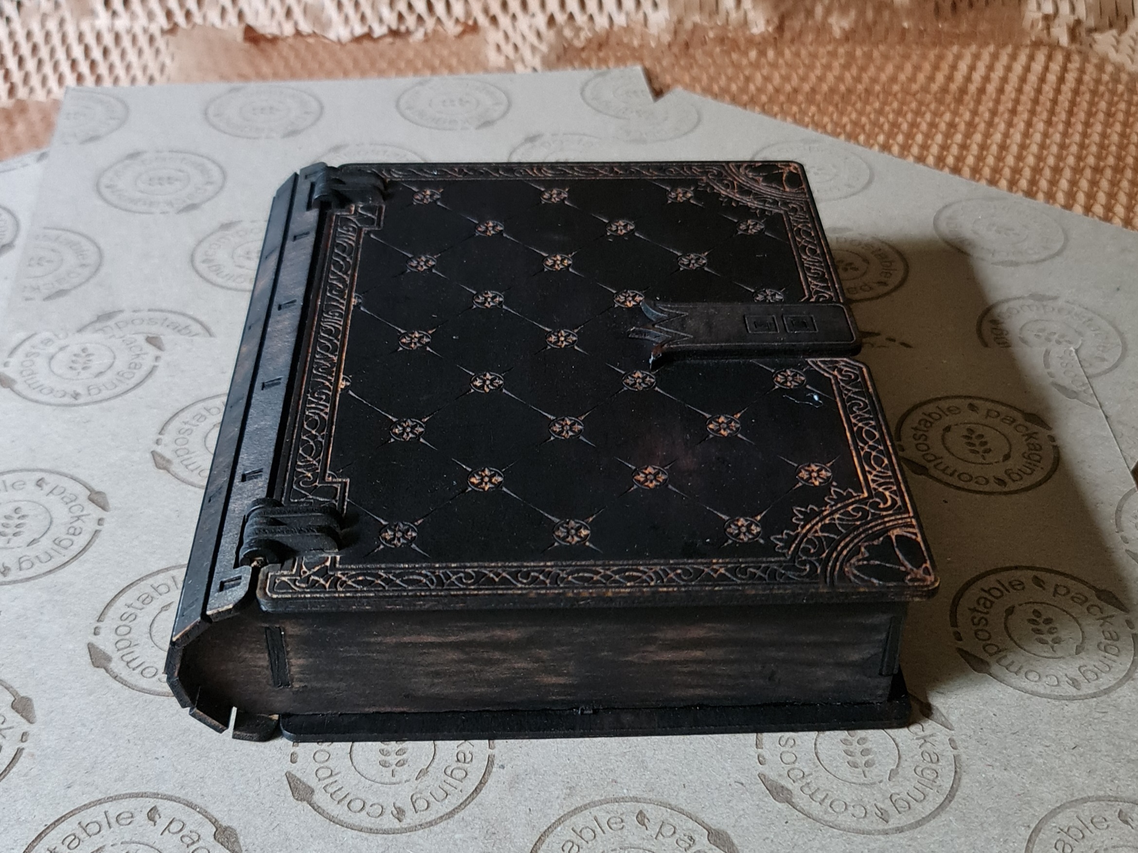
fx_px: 822
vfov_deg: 54.9
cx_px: 569
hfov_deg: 69.4
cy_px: 426
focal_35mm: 25
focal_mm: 7
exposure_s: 1/50
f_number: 1.8
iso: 640
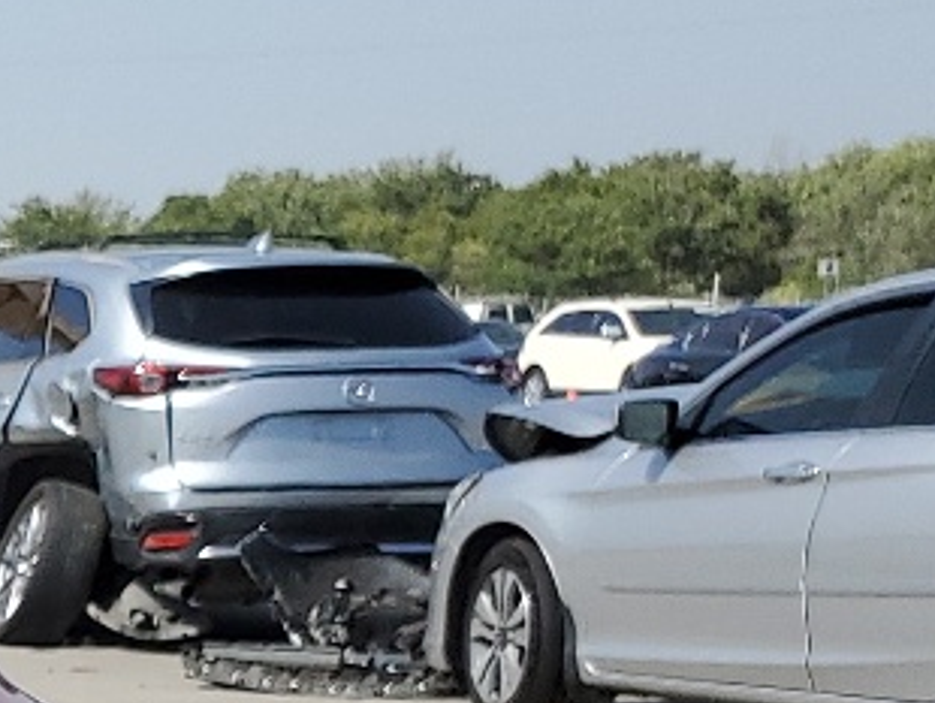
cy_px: 1092
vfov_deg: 10.6
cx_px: -1415
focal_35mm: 134
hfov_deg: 11.6
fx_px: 3622
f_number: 1.5
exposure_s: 1/3333
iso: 50
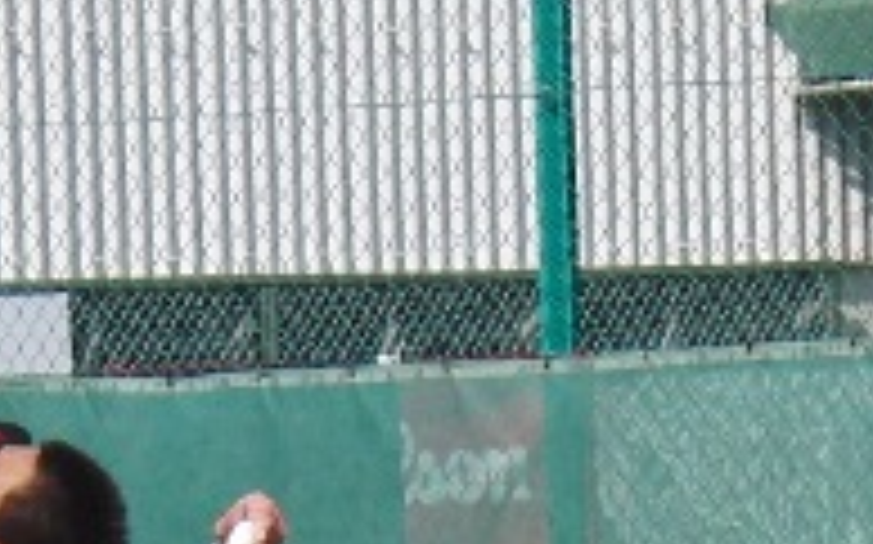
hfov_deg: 5.1
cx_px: 86
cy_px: 1061
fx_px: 9725
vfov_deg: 3.2
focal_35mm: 409
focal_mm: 20.8
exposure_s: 1/1000
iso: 100
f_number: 4.1
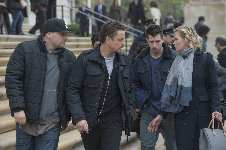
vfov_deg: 11.2
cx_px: 113
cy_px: 75
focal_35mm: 122
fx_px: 765
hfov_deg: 16.8
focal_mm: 122
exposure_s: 1/250
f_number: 5
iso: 320
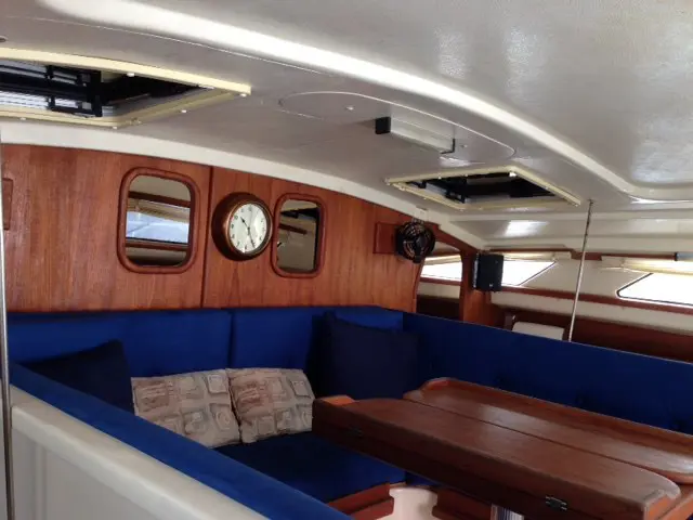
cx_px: 346
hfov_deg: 55.4
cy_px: 260
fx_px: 661
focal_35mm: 33
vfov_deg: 42.9
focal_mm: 4.12
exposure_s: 1/40
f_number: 2.4
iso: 50
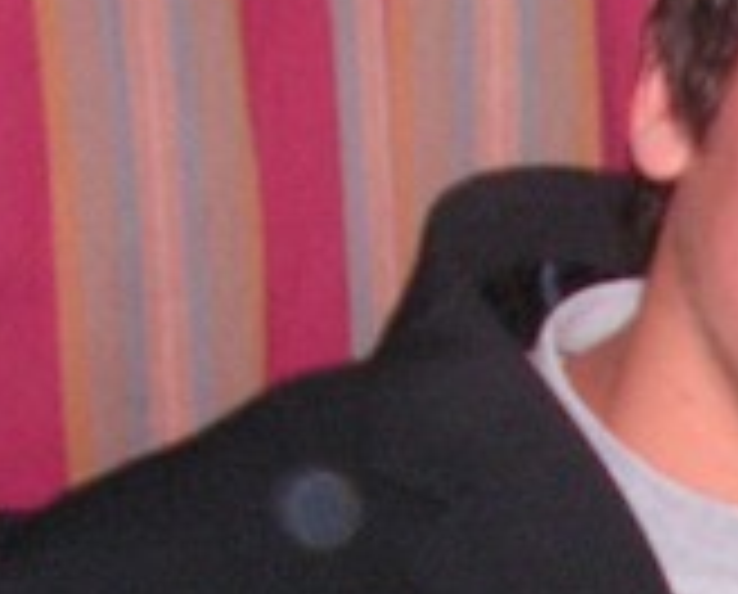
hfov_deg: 10.7
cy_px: 846
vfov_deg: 8.9
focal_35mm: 171
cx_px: 1206
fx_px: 3744
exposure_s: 1/40
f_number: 3.2
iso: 200
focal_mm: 6
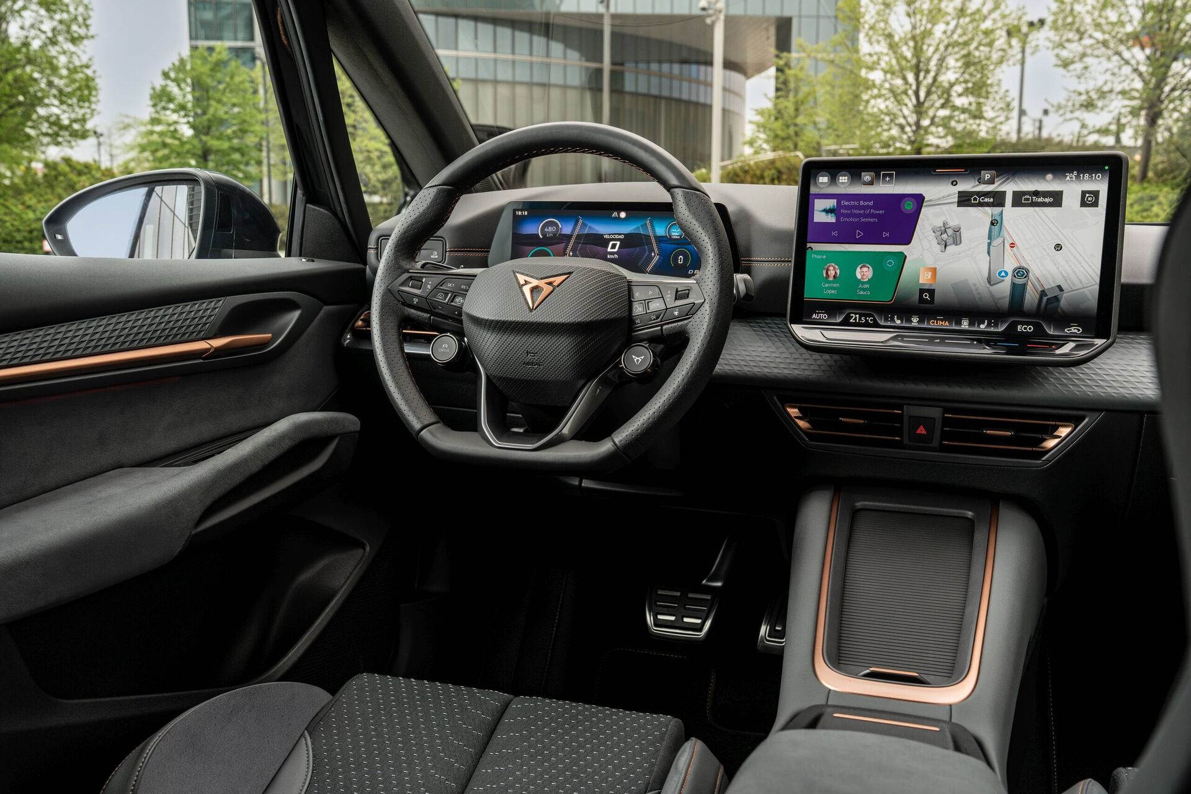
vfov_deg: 38.9
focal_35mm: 34
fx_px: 1125
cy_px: 397
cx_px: 596
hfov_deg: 55.8
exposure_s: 1/50
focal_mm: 34
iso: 800
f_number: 8
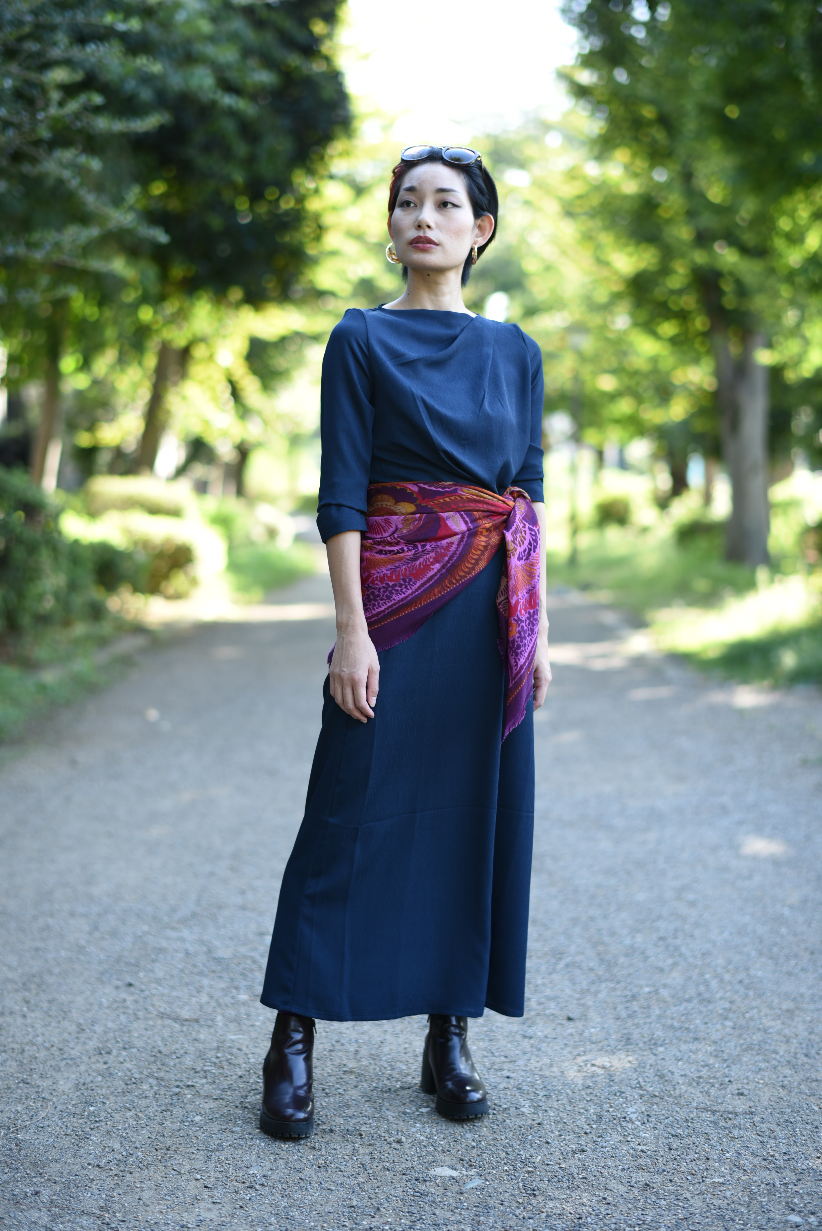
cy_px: 616
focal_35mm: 58
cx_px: 411
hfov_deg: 23.4
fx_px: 1985
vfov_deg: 34.5
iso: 100
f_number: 2
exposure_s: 1/200
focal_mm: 58
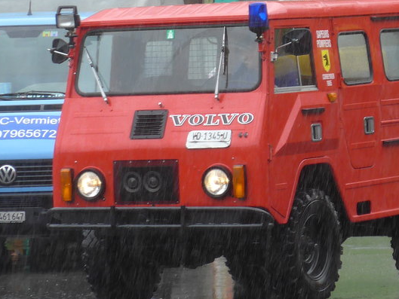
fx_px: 3897
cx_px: 250
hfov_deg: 5.9
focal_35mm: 338
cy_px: 100
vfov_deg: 4.4
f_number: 5.5
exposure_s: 1/200
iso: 200
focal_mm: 28.9
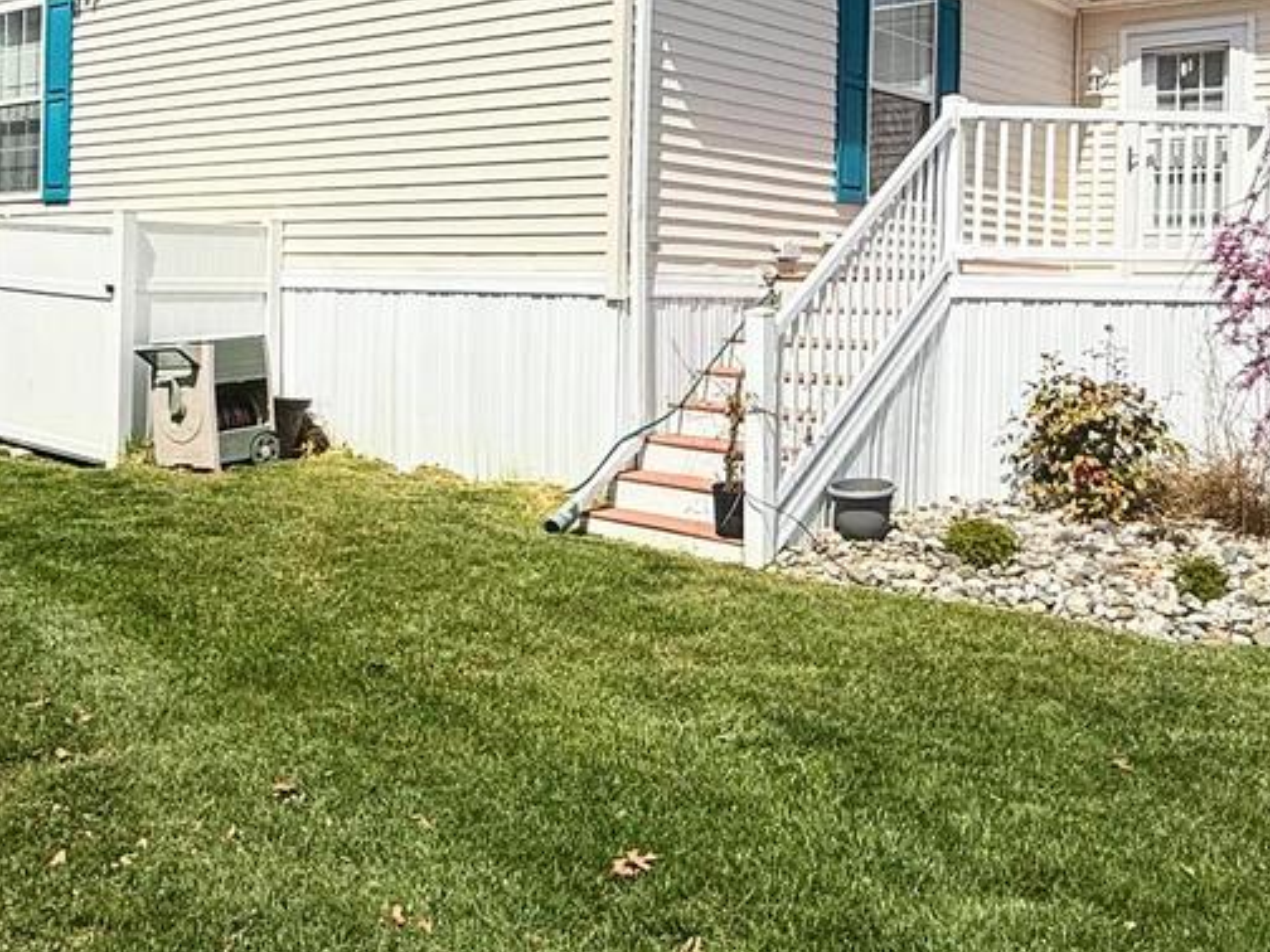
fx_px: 1468
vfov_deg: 35.4
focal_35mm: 40
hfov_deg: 46.8
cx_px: 638
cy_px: 282
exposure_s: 1/5155
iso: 50
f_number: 2.2
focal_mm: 2.22
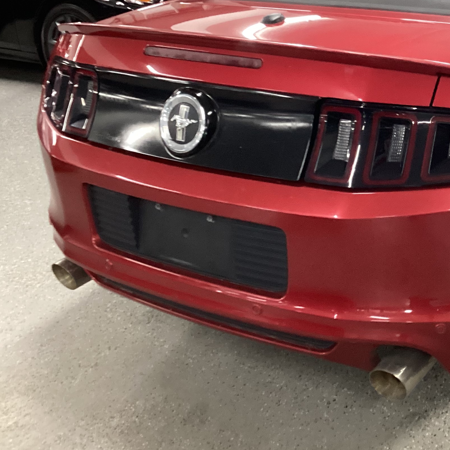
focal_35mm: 56
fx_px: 824
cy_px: 116
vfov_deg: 30.1
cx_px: 413
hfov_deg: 29.2
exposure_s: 1/40
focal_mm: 3.3
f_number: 2.4
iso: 250
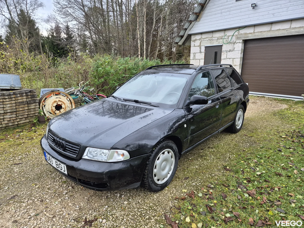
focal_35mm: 23
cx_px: 152
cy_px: 114
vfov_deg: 58.9
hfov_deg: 73.9
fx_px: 202
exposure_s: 1/180
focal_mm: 5.4
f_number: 1.8
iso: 80
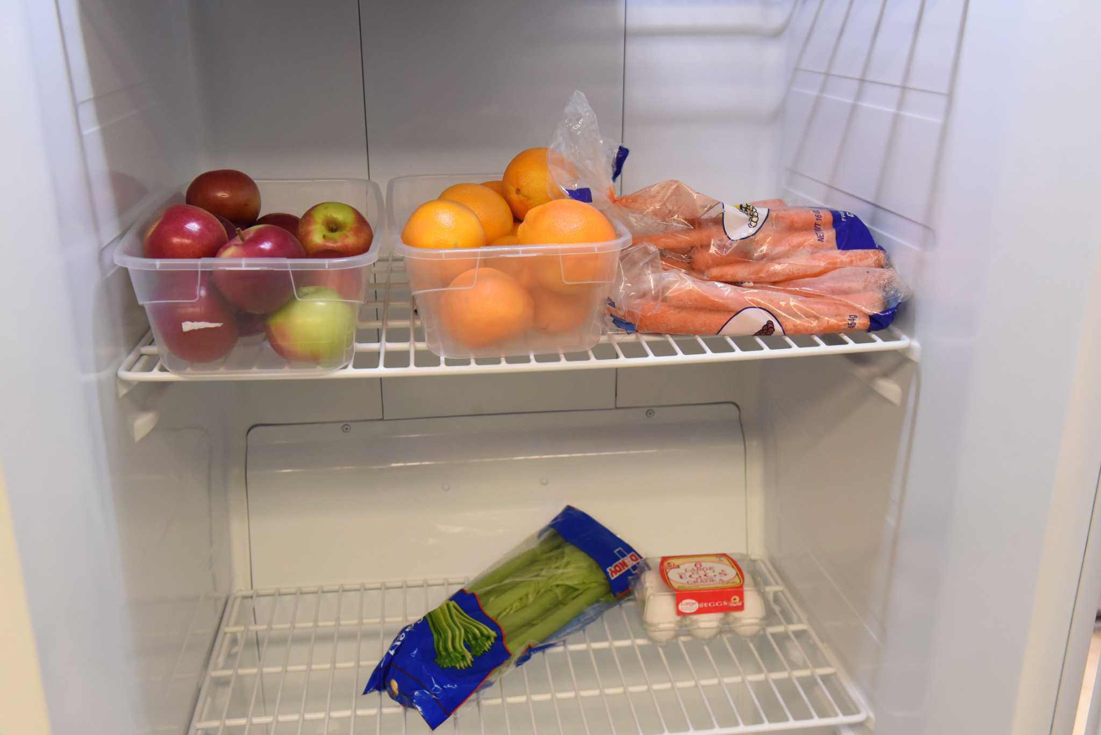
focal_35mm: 35
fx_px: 1071
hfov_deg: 54.4
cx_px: 550
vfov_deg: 37.9
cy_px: 368
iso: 4000
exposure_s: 1/100
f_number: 6.3
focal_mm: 35
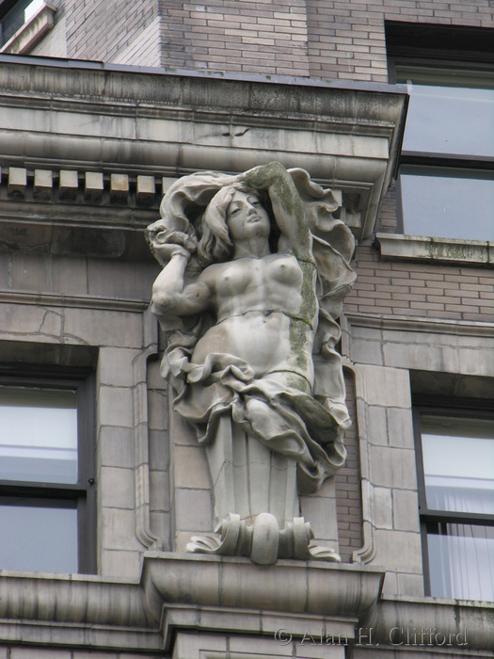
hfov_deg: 4.2
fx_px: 6660
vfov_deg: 5.7
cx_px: 247
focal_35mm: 350
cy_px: 330
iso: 50
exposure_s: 1/105
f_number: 5.2
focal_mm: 89
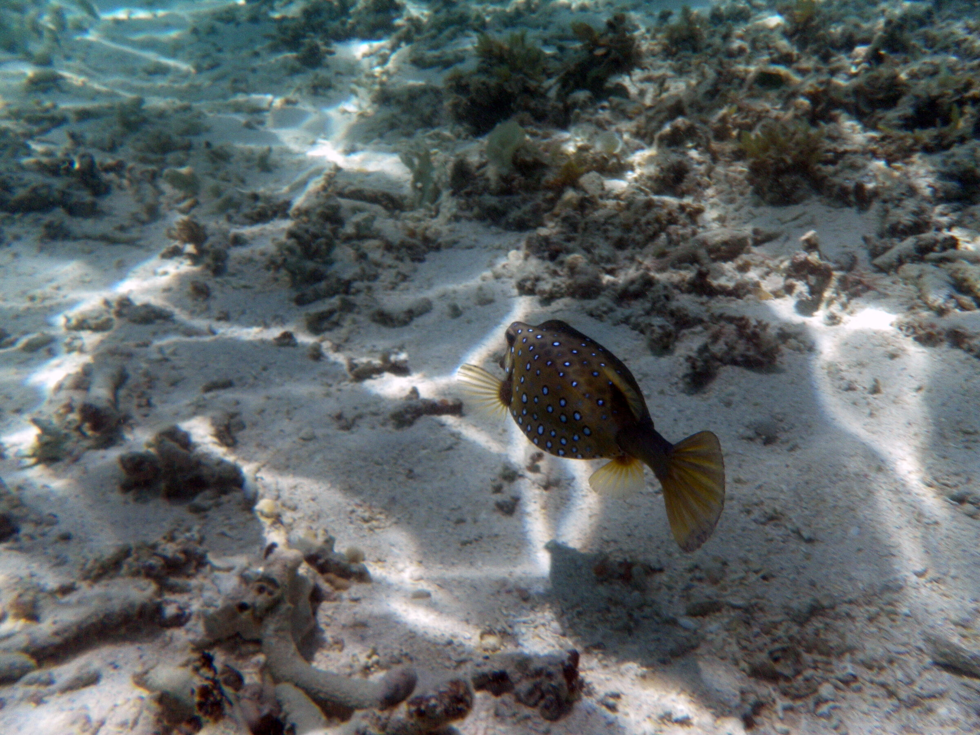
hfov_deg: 52.6
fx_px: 991
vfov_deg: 40.7
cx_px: 490
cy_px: 368
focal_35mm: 35
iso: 64
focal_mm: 6.2
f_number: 6.3
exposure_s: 1/320
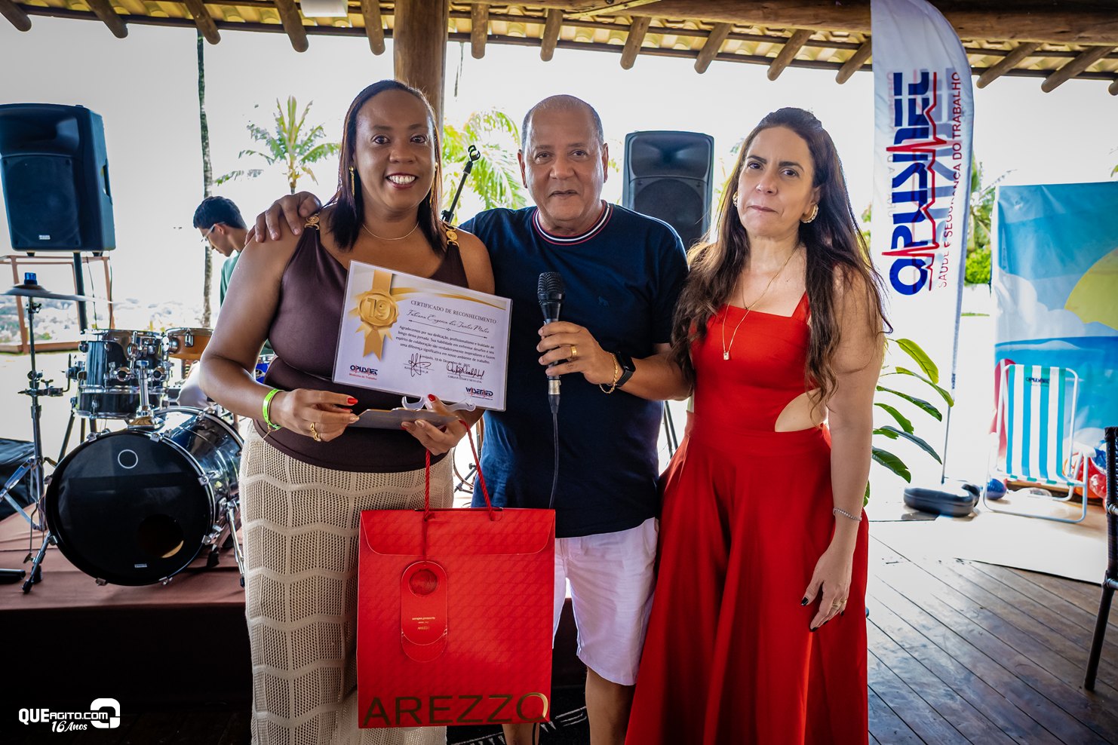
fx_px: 699
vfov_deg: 56.1
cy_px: 372
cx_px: 559
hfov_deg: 77.3
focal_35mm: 22
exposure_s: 1/500
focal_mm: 15
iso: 1600
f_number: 3.2
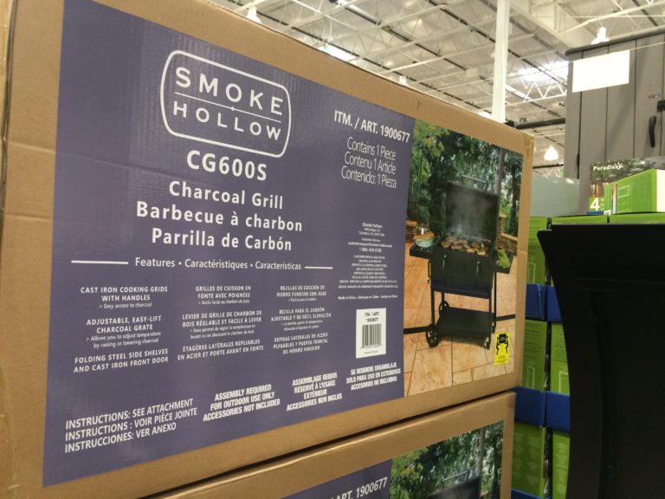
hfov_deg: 61.7
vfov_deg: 48.2
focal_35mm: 29
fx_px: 557
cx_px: 332
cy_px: 250
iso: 100
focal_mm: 4.15
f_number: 2.2
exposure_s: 1/30
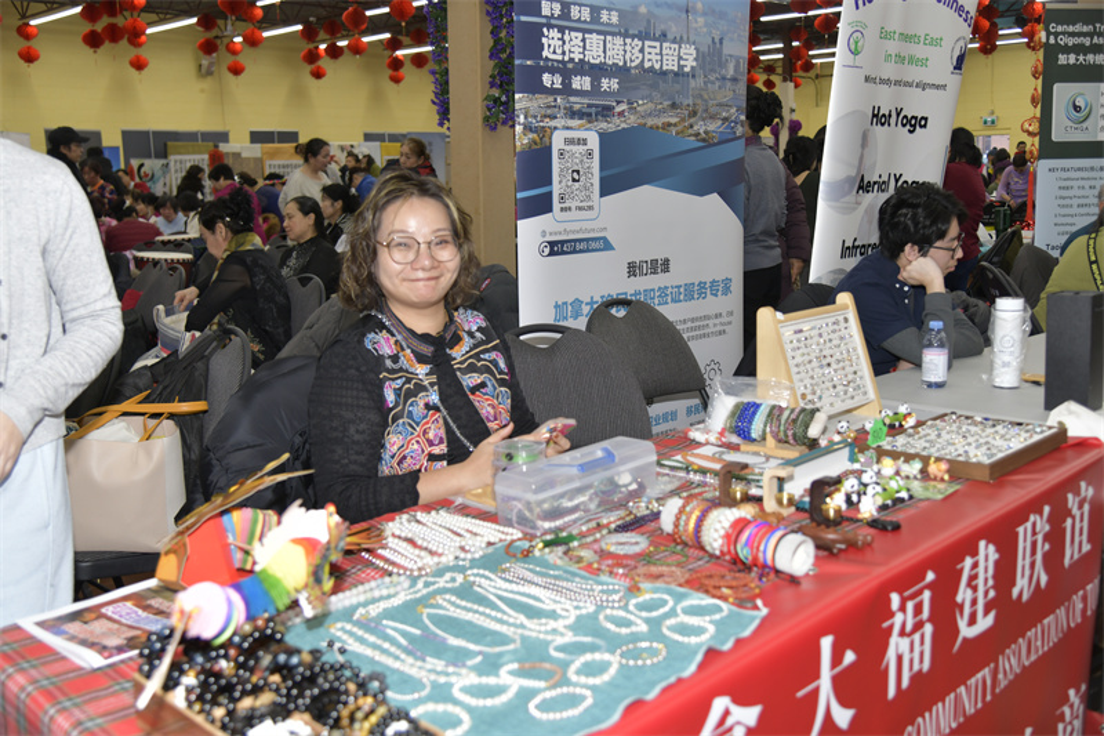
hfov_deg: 55.8
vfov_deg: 38.9
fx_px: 1042
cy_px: 368
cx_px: 552
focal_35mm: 34
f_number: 4
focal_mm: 34
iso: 320
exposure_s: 1/160
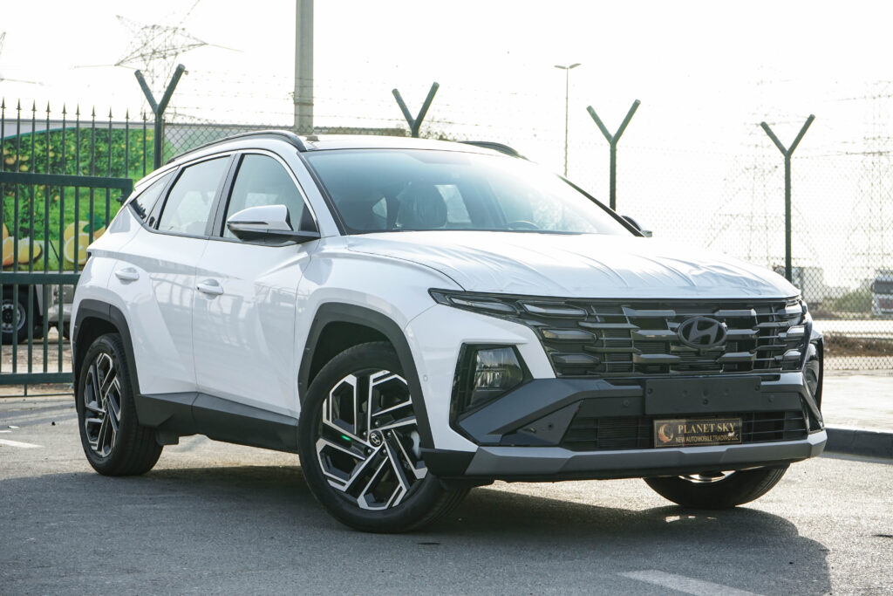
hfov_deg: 28.8
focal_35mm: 70
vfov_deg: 19.5
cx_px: 446
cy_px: 298
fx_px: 1737
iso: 400
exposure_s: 1/500
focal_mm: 70
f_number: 8
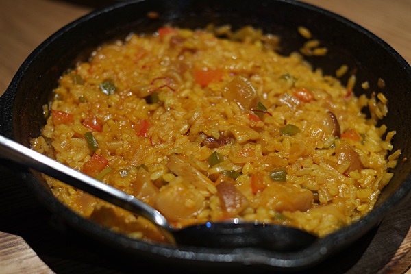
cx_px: 206
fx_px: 605
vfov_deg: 25.5
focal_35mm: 53
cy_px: 137
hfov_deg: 37.5
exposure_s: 1/15
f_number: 2.8
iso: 400
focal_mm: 35
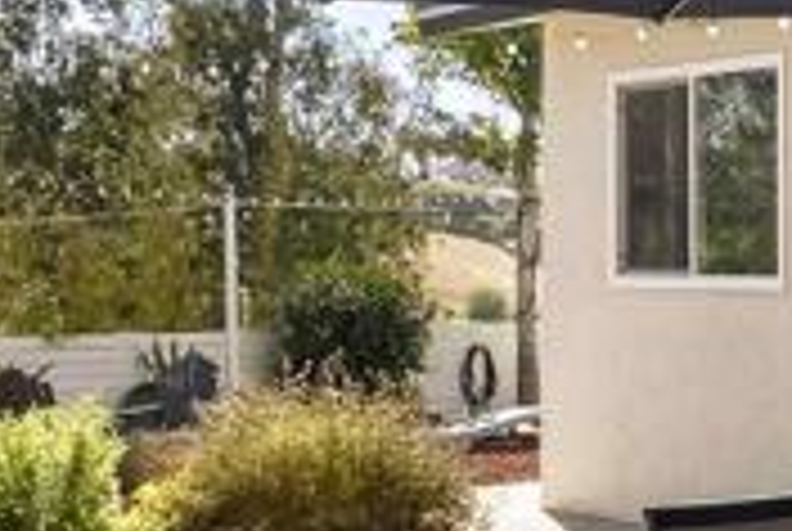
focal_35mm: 93
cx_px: 994
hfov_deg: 20.2
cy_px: 378
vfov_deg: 14.7
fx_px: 2049
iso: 500
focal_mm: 16
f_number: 8
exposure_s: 1/2000
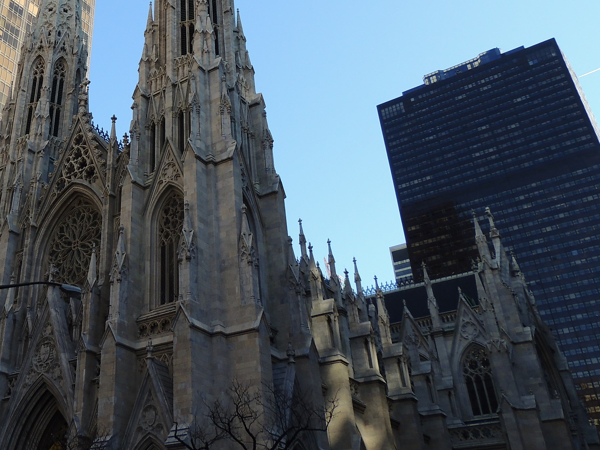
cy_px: 82
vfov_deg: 34.7
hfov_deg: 44.2
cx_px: 109
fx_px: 693
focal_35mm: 40
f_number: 3
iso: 100
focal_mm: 4.3
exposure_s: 1/500
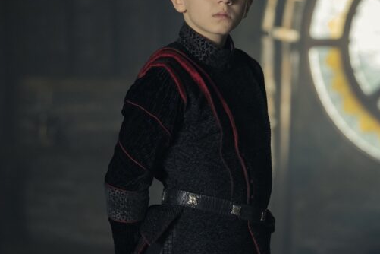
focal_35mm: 140
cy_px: 132
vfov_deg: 9.8
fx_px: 1478
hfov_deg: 14.6
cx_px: 285
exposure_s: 1/160
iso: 5000
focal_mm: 78
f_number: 2.8
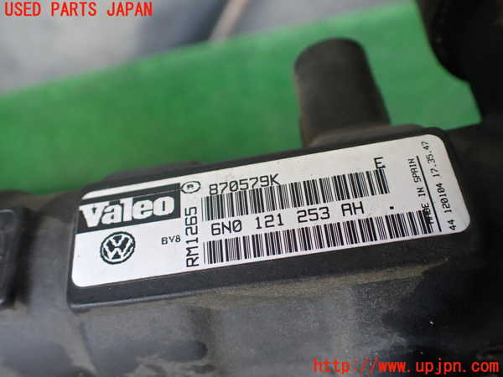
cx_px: 252
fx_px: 436
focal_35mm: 30
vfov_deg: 46.8
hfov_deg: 60.0
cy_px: 188
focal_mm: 5.4
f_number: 2.3
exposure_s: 1/125
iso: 200
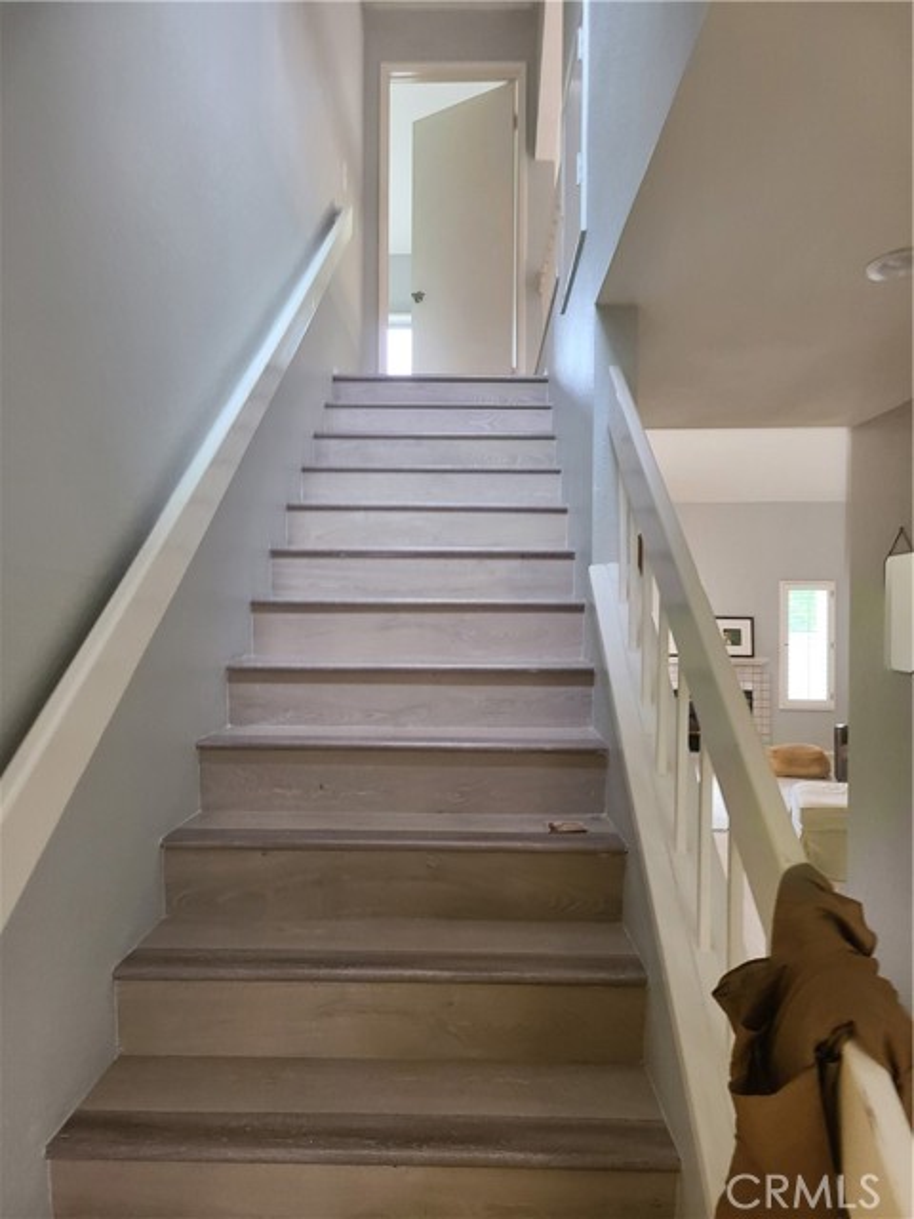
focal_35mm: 26
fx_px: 915
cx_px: 457
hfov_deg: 53.1
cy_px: 610
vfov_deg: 67.3
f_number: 1.8
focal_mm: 5.4
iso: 320
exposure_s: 1/40
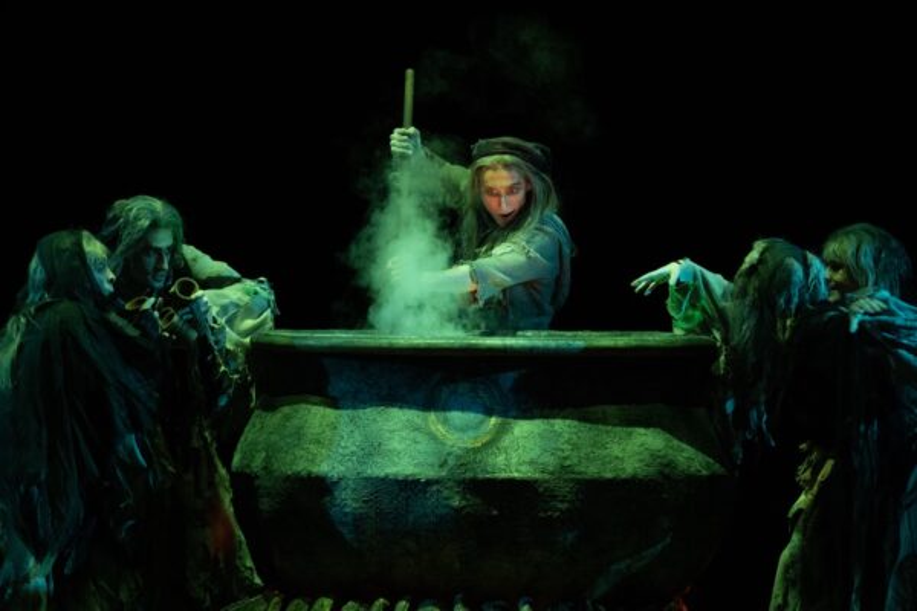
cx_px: 458
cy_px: 306
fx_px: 11462
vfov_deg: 3.1
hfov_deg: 4.6
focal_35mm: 450
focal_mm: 300
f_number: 2.8
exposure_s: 1/320
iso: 8000
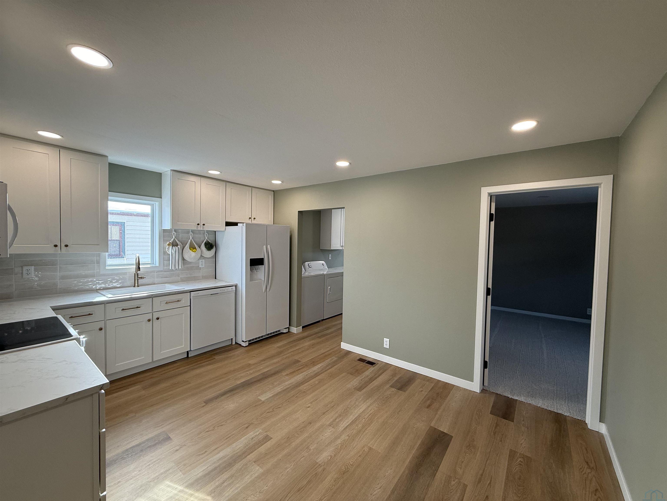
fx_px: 270
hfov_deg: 102.1
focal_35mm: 14
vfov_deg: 85.7
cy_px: 250
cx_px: 334
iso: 64
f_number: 2.2
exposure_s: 1/102
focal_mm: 2.22
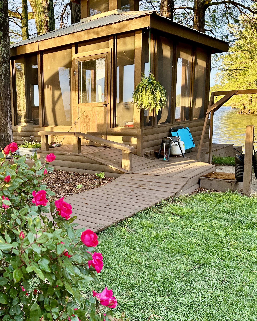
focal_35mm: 34
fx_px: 323
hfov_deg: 41.3
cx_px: 48
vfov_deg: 52.8
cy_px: 160
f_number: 1.5
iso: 125
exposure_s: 1/121
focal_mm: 5.7
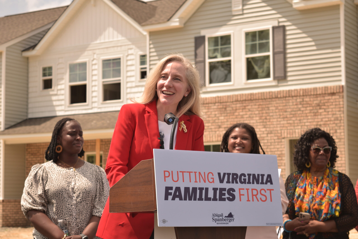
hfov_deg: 24.6
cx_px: 179
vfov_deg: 16.6
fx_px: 820
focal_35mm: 82
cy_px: 120
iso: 100
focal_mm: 55
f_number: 5.6
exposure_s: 1/500
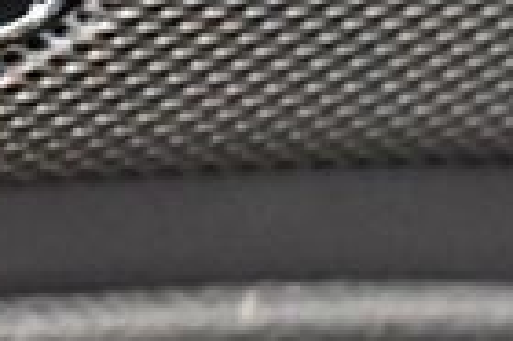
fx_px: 2348
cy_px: -242
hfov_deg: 12.4
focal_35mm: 165
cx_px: 66
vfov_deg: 8.1
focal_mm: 18
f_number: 3.5
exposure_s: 1/60
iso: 6400
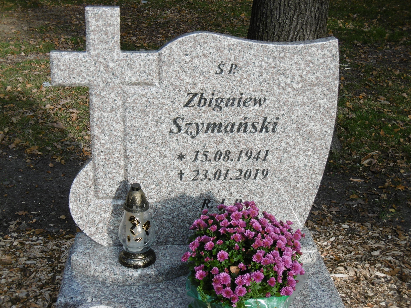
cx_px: 203
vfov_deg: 24.4
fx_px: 712
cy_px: 153
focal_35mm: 60
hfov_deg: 32.2
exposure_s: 1/250
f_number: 4.2
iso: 100
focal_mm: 10.5
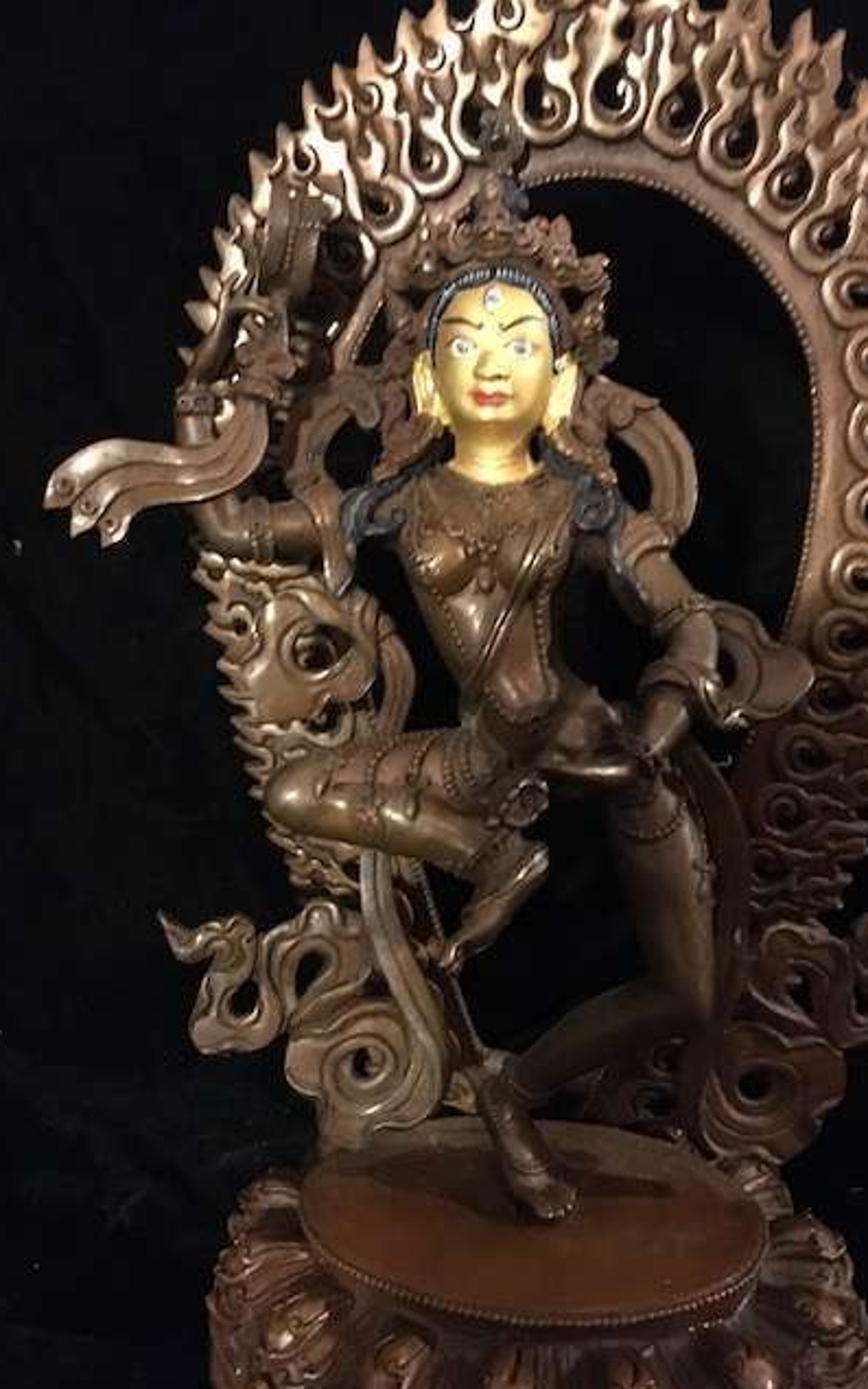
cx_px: 479
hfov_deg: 40.6
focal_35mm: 31
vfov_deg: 61.2
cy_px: 698
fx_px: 1173
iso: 800
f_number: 2.2
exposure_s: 1/17
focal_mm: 4.15
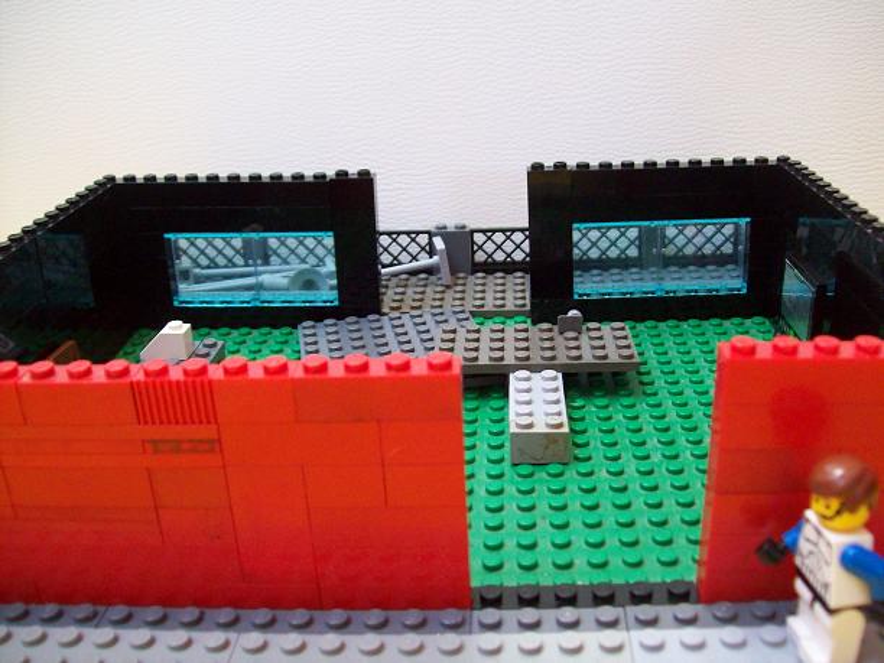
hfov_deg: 51.4
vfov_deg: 39.7
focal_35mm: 36
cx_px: 442
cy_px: 332
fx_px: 919
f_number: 2.7
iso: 160
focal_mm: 6
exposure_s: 1/39
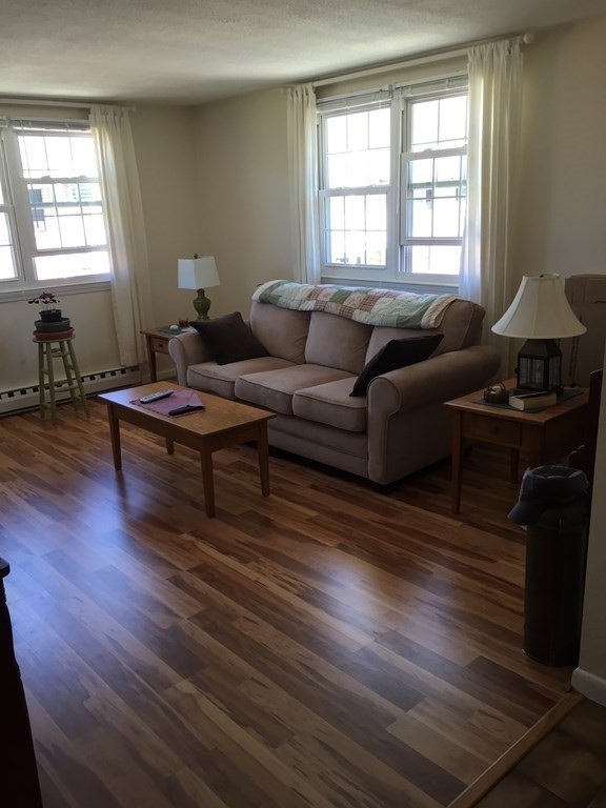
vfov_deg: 61.7
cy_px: 404
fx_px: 677
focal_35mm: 29
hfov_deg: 48.2
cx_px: 303
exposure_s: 1/40
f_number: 2.2
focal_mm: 4.15
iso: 32
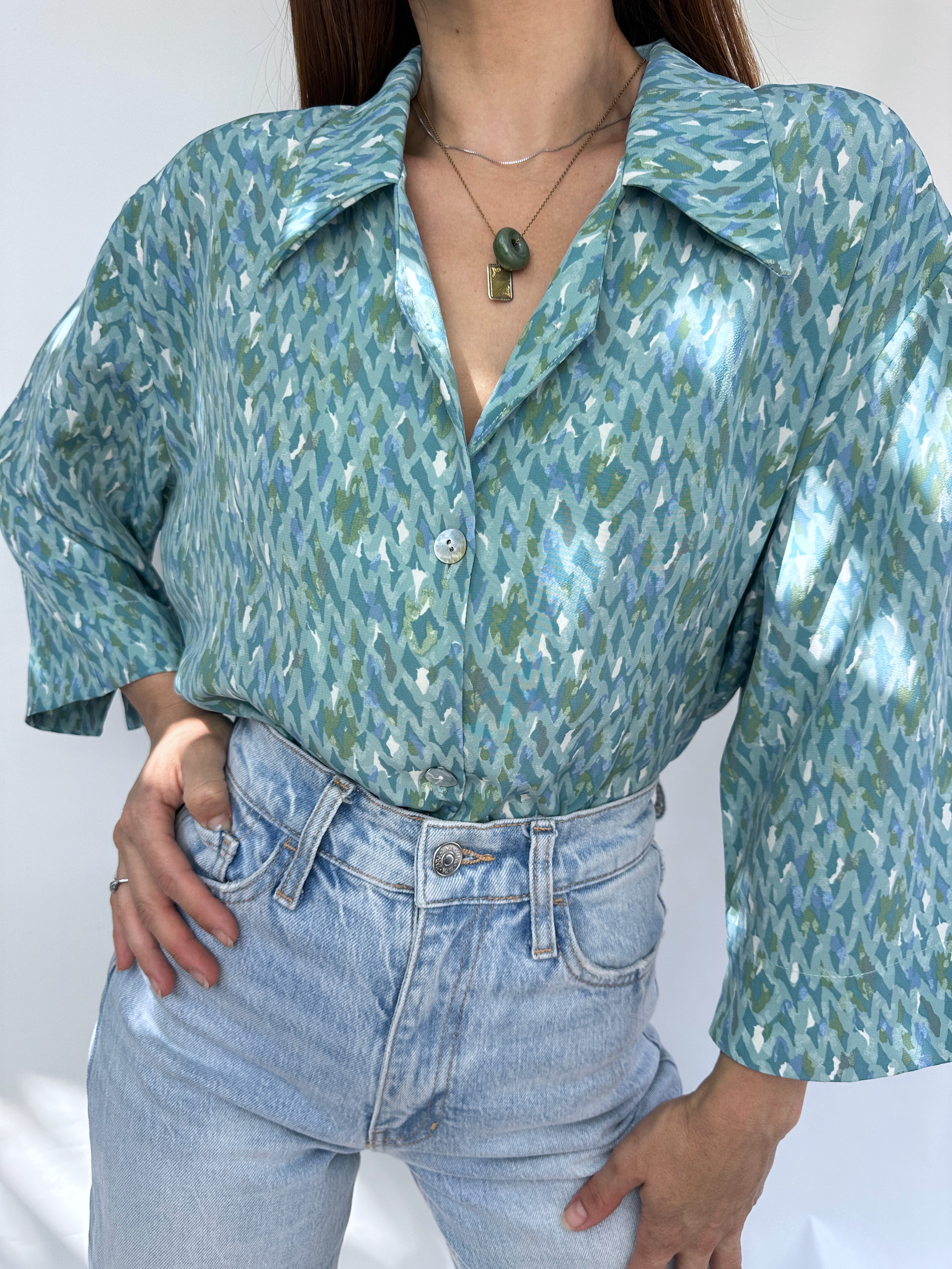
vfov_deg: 71.6
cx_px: 476
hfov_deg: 56.8
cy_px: 634
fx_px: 880
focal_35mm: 24
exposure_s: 1/236
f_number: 1.78
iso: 64
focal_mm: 6.86
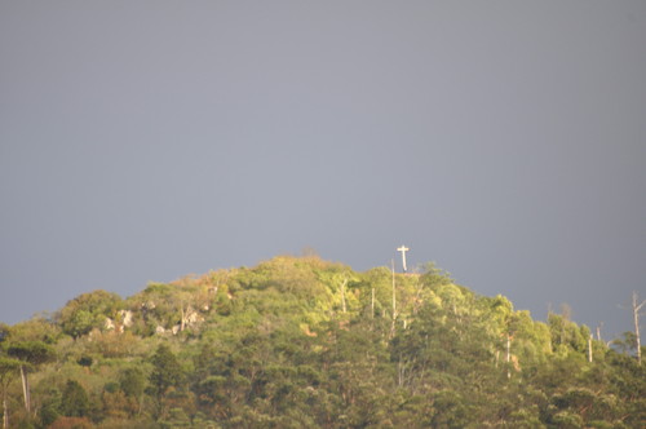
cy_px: 214
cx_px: 323
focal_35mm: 450
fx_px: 8064
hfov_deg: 4.6
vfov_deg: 3.0
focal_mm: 300
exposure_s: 1/50
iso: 200
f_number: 6.3
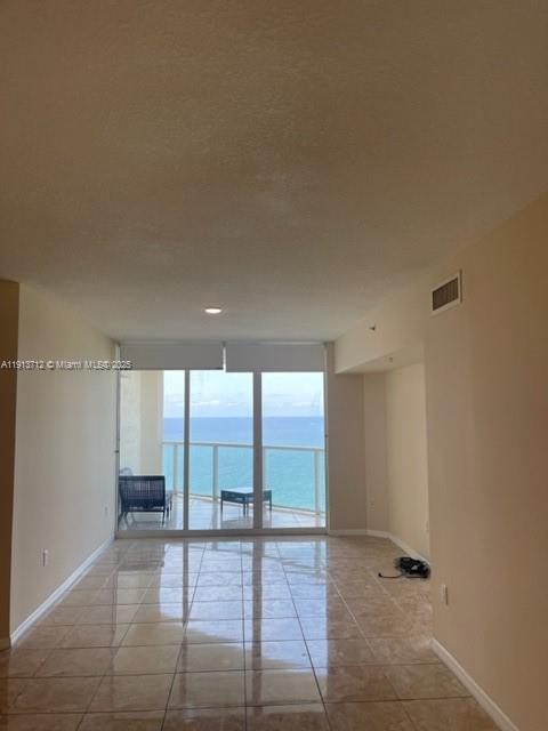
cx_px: 274
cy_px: 366
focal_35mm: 26
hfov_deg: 53.1
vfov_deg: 67.3
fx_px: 549
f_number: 1.6
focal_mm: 5.1
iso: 32
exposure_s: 1/203
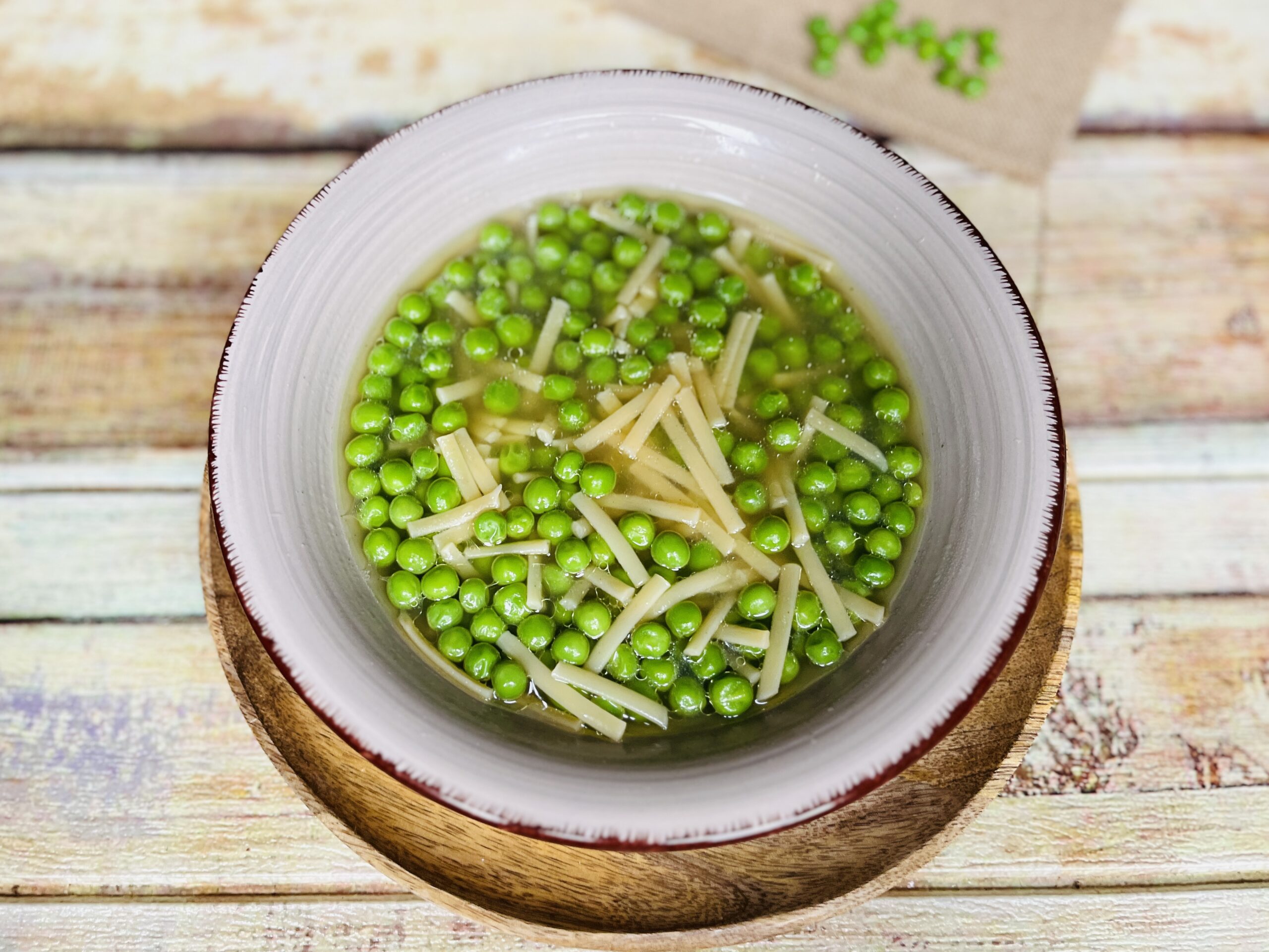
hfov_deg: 67.3
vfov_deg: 53.1
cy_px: 476
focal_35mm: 26
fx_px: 953
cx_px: 634
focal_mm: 5.1
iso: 125
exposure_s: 1/104
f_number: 1.6
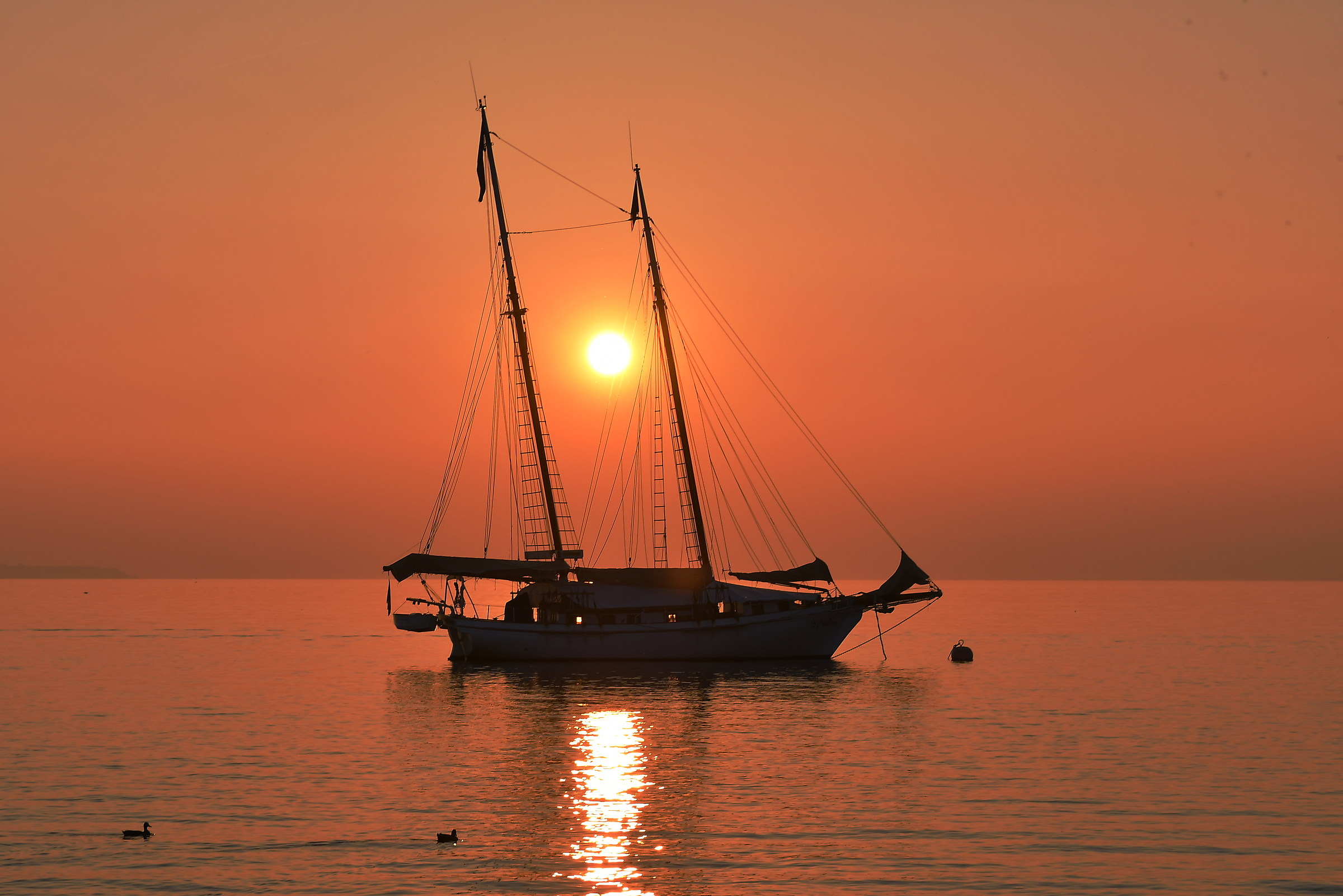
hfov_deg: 20.0
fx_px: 3805
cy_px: 448
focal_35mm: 102
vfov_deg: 13.4
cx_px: 672
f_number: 6.7
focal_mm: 68
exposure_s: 1/750
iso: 100
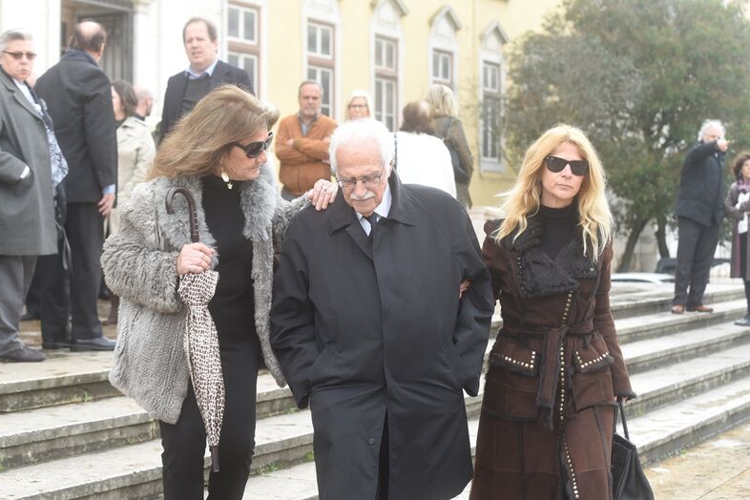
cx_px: 372
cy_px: 252
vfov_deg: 17.3
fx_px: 1646
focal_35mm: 79
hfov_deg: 25.7
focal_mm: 78
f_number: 5.6
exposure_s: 1/640
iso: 800
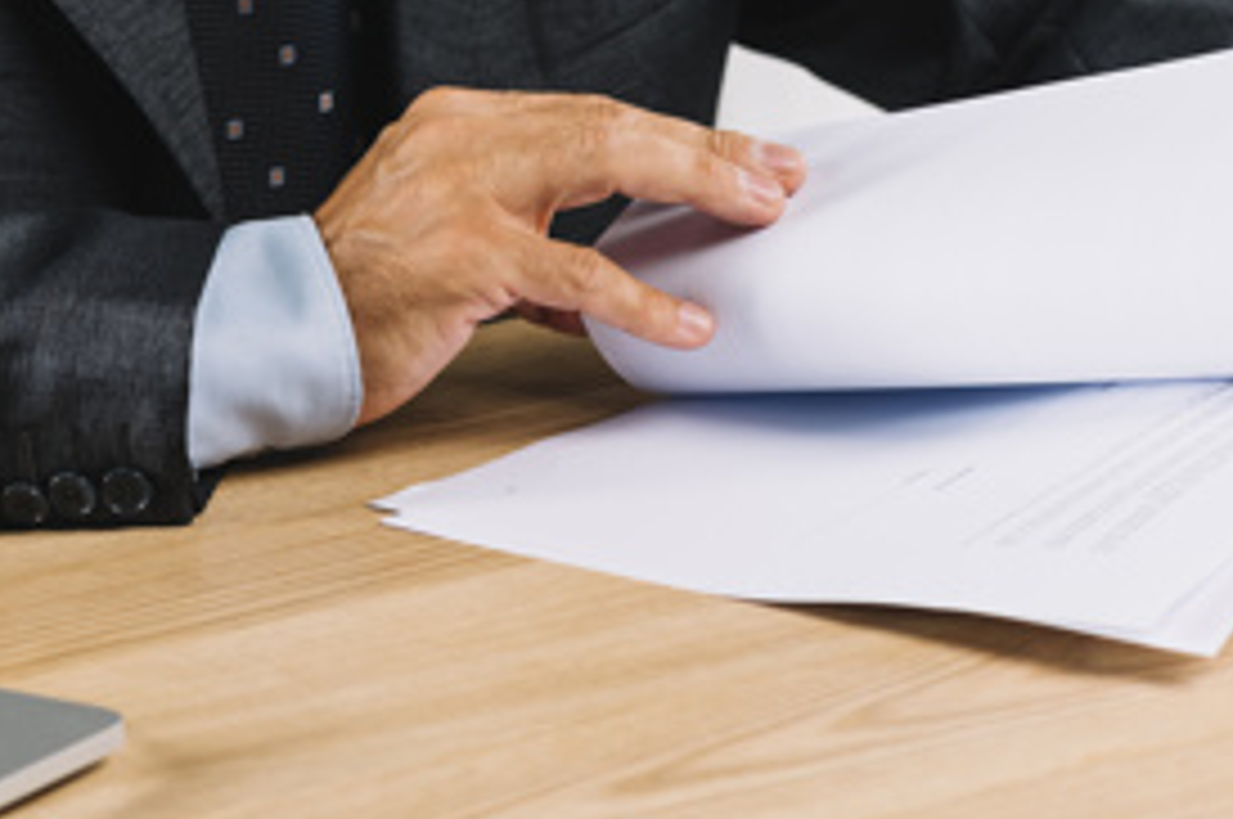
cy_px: 218
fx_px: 8210
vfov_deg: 5.7
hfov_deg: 8.6
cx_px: 855
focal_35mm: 240
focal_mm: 105
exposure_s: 1/160
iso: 200
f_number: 5
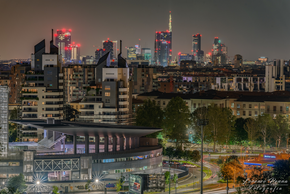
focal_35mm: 135
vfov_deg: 10.2
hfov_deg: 15.2
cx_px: 145
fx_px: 1088
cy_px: 97
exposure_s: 30
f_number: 7.1
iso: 100
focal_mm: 135
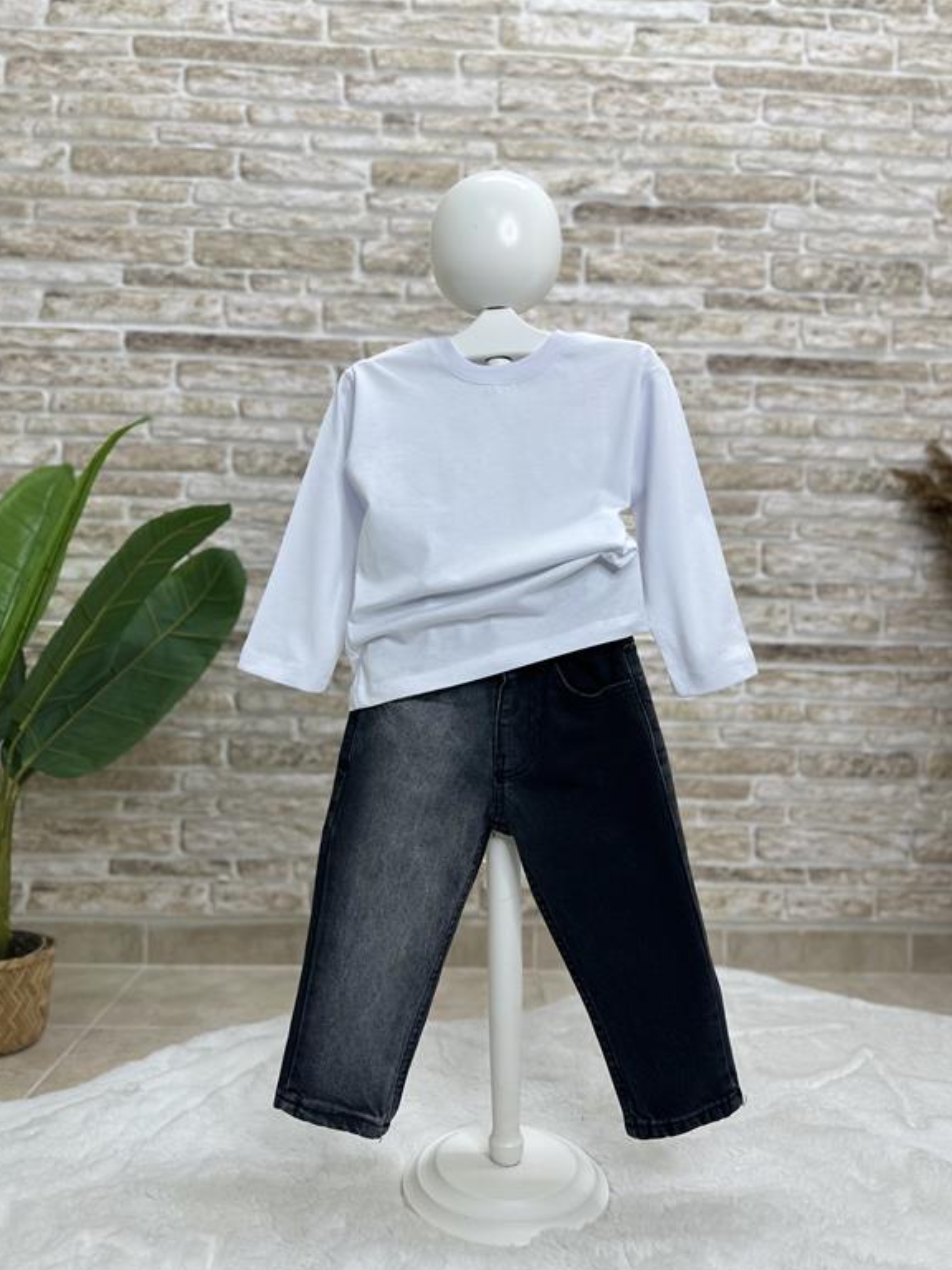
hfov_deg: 54.9
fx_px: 917
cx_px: 471
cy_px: 658
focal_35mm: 25
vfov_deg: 69.4
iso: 64
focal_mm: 6.86
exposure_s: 1/100
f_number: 1.78
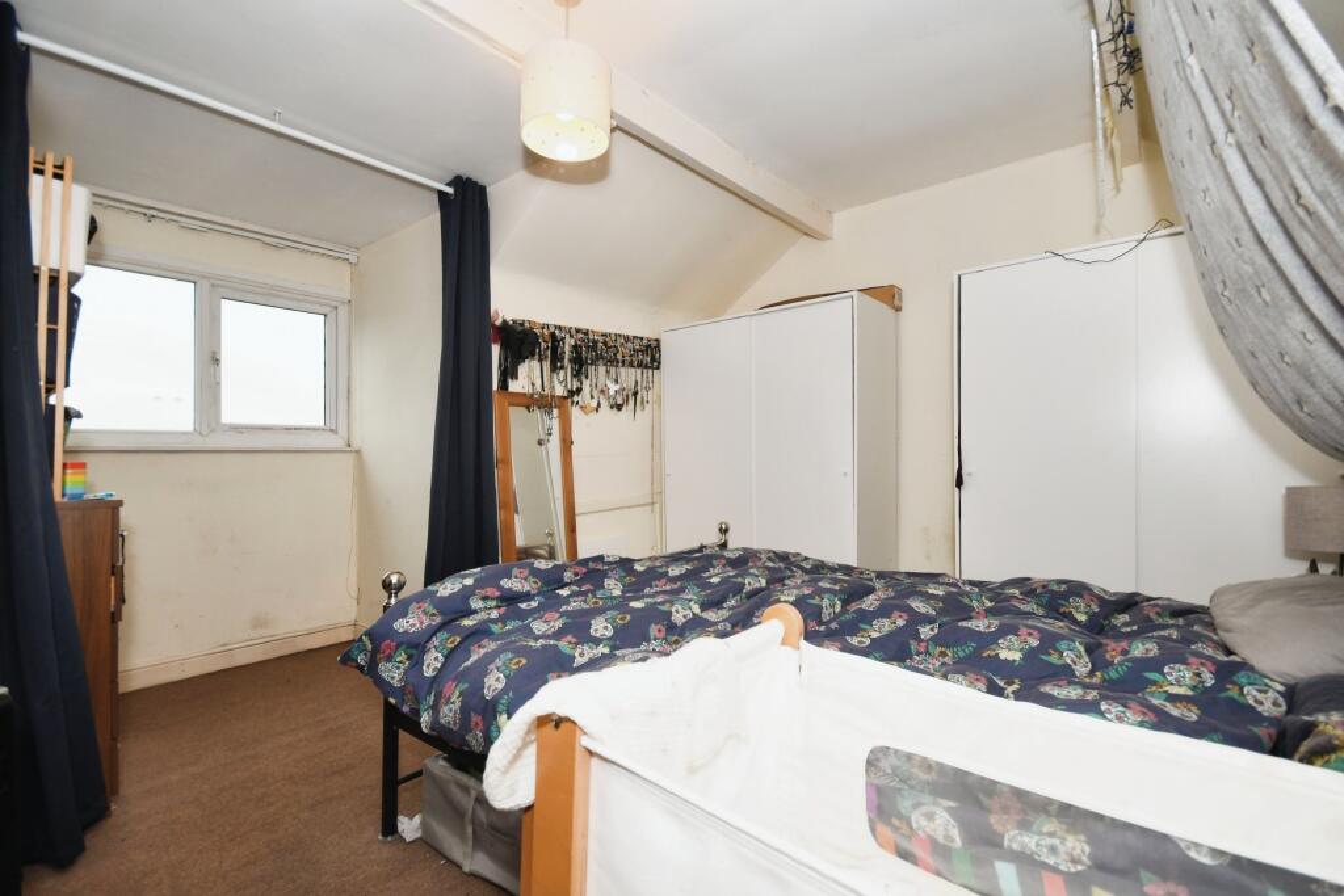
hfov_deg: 100.4
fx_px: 560
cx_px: 672
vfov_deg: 77.3
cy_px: 448
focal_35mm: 15
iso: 400
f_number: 8
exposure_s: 1/60
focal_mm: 10
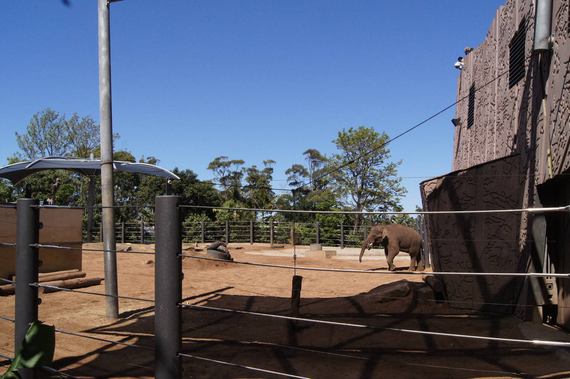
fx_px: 522
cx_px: 285
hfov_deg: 57.2
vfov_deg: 39.9
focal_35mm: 33
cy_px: 190
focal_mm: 22
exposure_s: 1/1000
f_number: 11
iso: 800
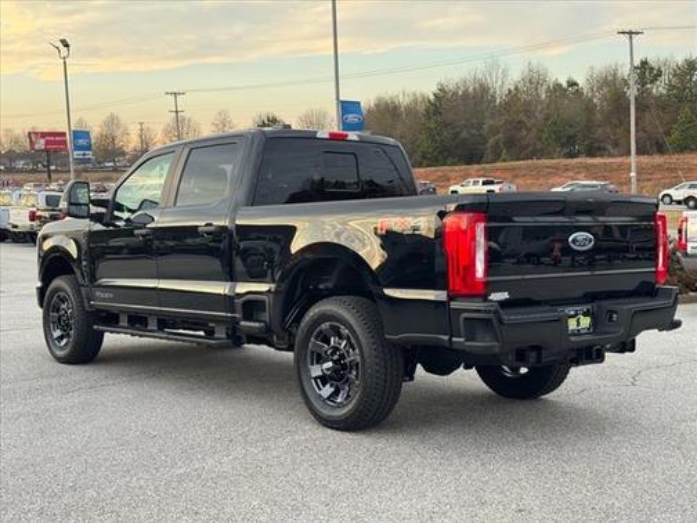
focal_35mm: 48
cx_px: 348
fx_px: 966
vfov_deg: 30.3
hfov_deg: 39.7
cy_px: 262
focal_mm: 6.76
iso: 64
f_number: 1.78
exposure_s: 1/196
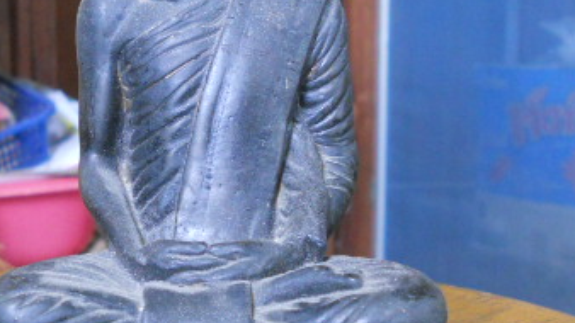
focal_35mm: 66
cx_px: 218
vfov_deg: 18.2
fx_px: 1006
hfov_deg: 31.8
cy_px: 170
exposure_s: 1/20
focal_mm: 5.8
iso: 400
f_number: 3.5
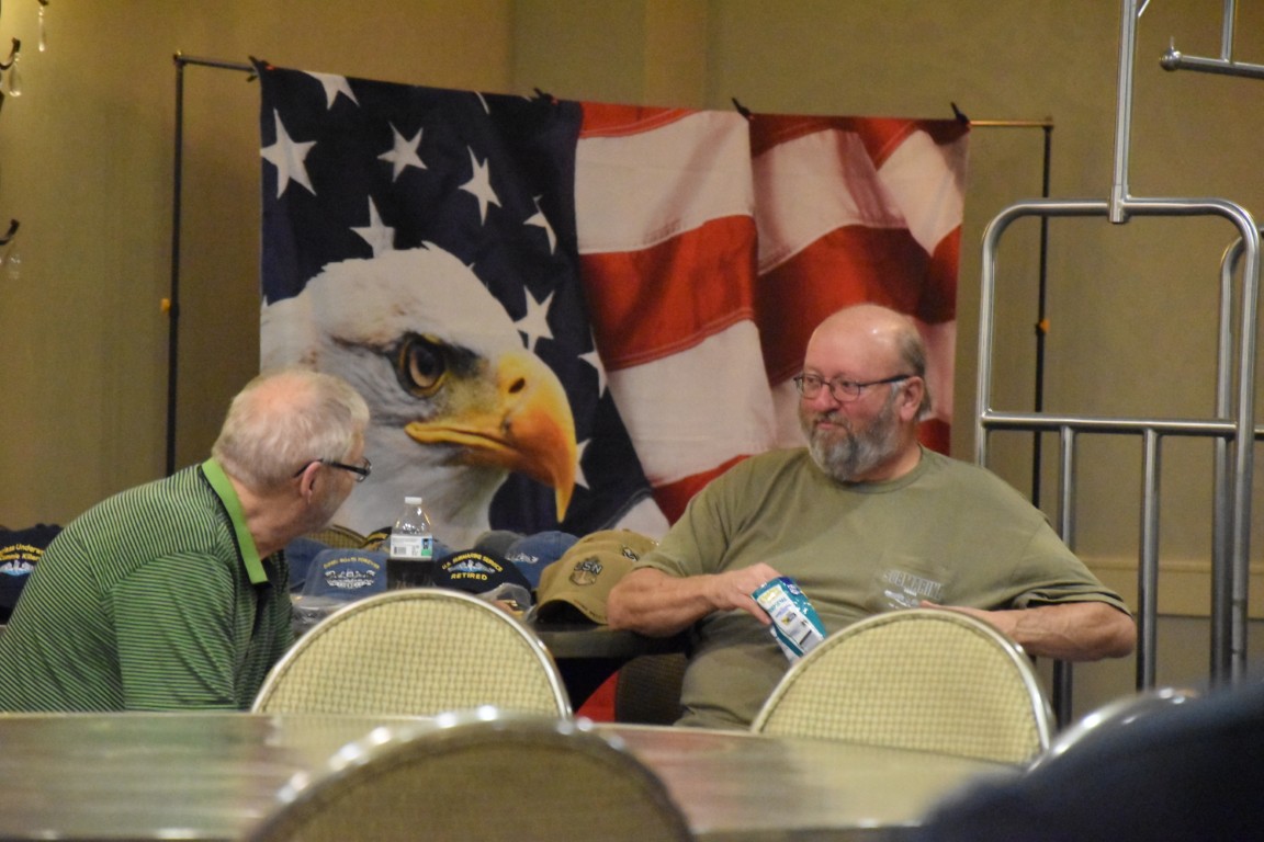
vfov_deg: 8.7
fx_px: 5530
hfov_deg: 13.0
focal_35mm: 158
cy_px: 421
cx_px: 632
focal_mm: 105
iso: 12800
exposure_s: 1/60
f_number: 5.6
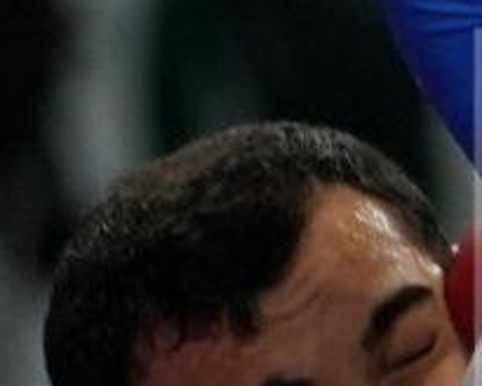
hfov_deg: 0.8
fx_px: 35321
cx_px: 1491
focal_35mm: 2476
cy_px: 242
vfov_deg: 0.6
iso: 800
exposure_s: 1/1000
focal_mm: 200
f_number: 2.8
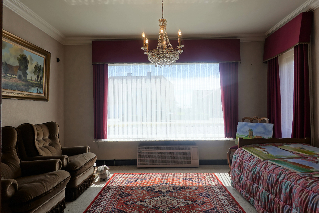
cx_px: 160
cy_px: 106
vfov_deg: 53.1
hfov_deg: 73.7
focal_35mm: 24
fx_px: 213
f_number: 4
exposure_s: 1/250
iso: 125
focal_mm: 9
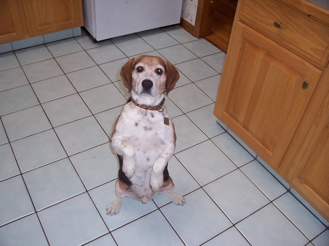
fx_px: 323
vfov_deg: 41.8
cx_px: 164
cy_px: 123
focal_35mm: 34
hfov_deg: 54.0
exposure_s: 1/60
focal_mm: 5.6
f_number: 2.7
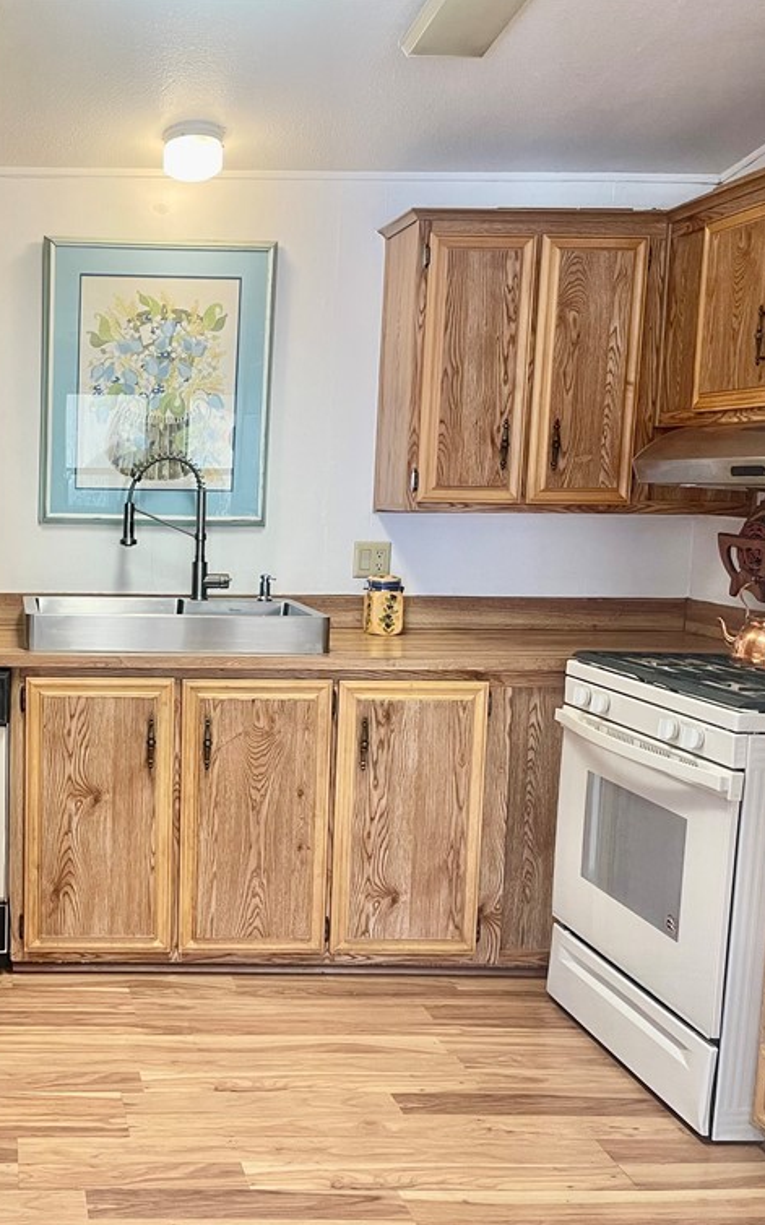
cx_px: 31
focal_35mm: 36
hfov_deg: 32.9
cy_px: 617
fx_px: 1201
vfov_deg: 54.0
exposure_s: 1/60
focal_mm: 5.1
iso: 100
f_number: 1.6
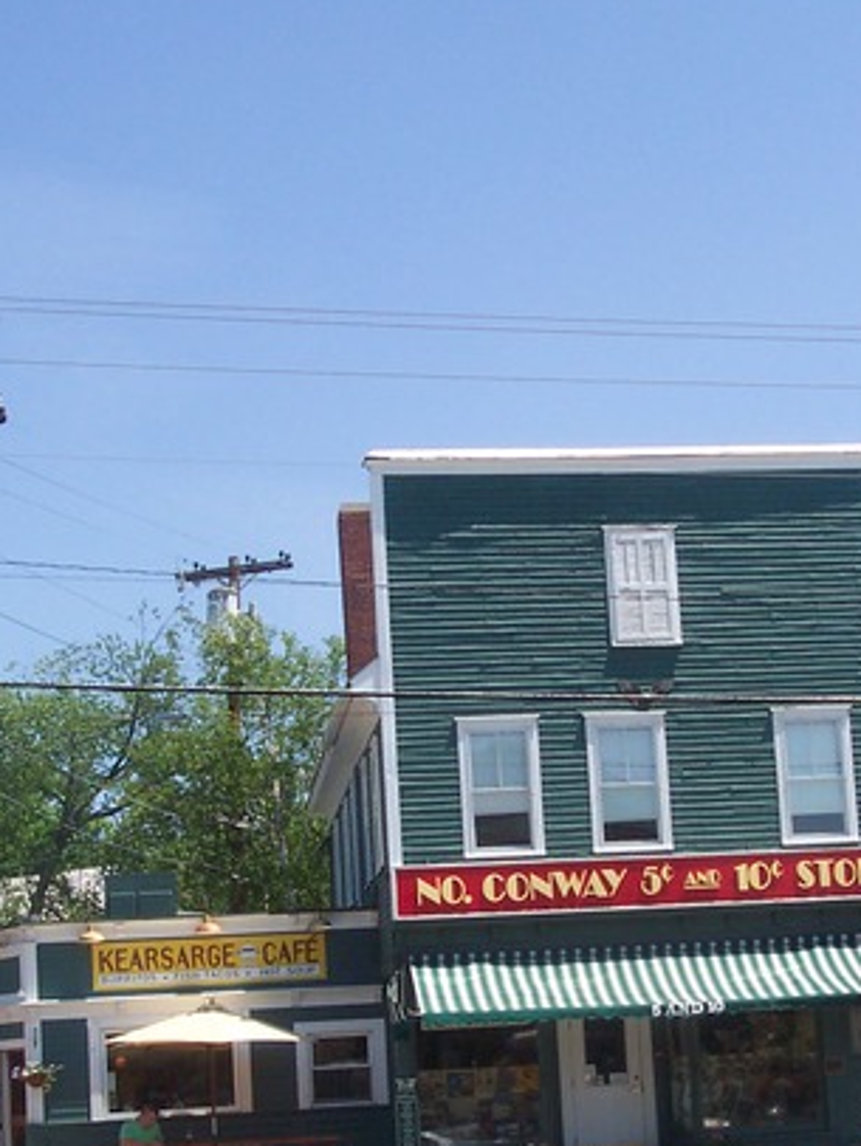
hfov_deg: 21.6
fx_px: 2253
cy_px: 697
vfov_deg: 28.5
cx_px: 528
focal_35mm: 68
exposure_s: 1/700
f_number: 4.8
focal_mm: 8
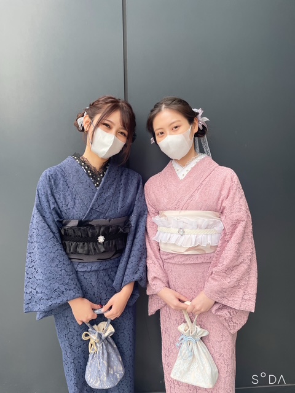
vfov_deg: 67.3
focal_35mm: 26
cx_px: 148
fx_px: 295
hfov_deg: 53.1
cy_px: 196
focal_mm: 4.2
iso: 32
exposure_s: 1/606
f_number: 1.6
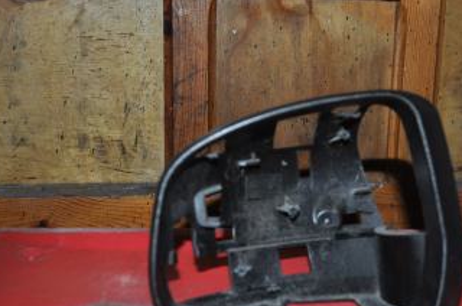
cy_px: 191
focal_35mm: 61
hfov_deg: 32.7
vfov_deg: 22.1
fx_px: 781
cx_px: 299
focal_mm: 26
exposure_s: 1/60
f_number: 4
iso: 800
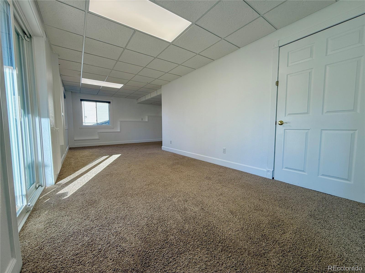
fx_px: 148
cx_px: 182
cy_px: 136
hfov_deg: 102.1
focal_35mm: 14
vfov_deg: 85.7
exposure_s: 1/120
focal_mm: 2.22
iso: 80
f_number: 2.2
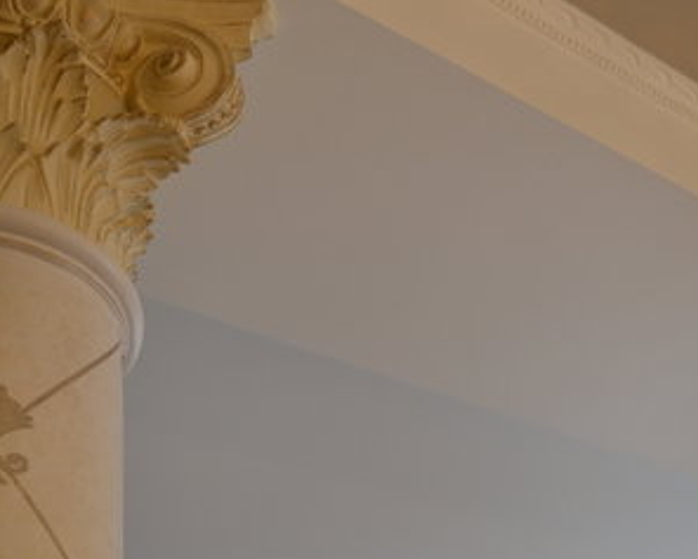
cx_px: 387
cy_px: 298
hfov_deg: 35.3
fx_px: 1095
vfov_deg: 28.6
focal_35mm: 53
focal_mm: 18
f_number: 3.5
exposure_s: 1/50
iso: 400
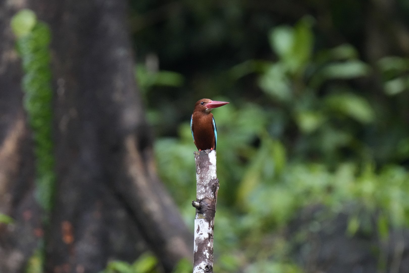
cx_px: 204
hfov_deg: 2.8
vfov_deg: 1.9
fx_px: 8401
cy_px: 136
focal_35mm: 740
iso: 6400
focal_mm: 493
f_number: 6.3
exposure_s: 1/50
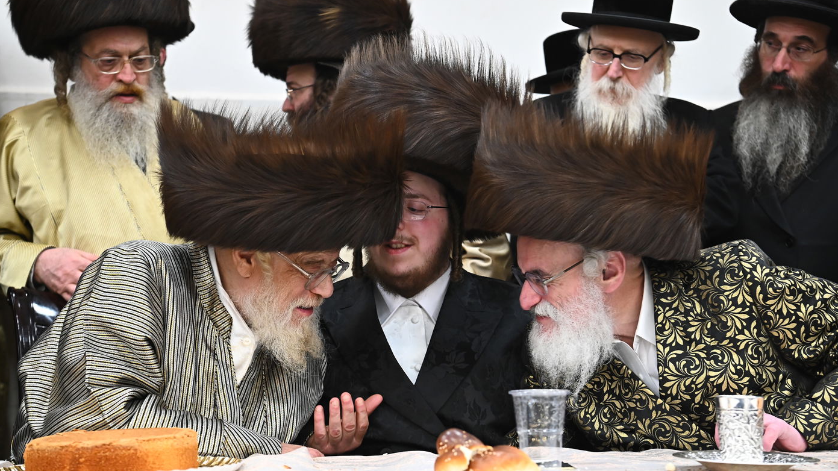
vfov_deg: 20.4
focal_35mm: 59
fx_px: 1311
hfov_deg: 35.5
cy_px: 243
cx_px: 420
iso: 2500
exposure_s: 1/200
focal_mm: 56
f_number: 4.5
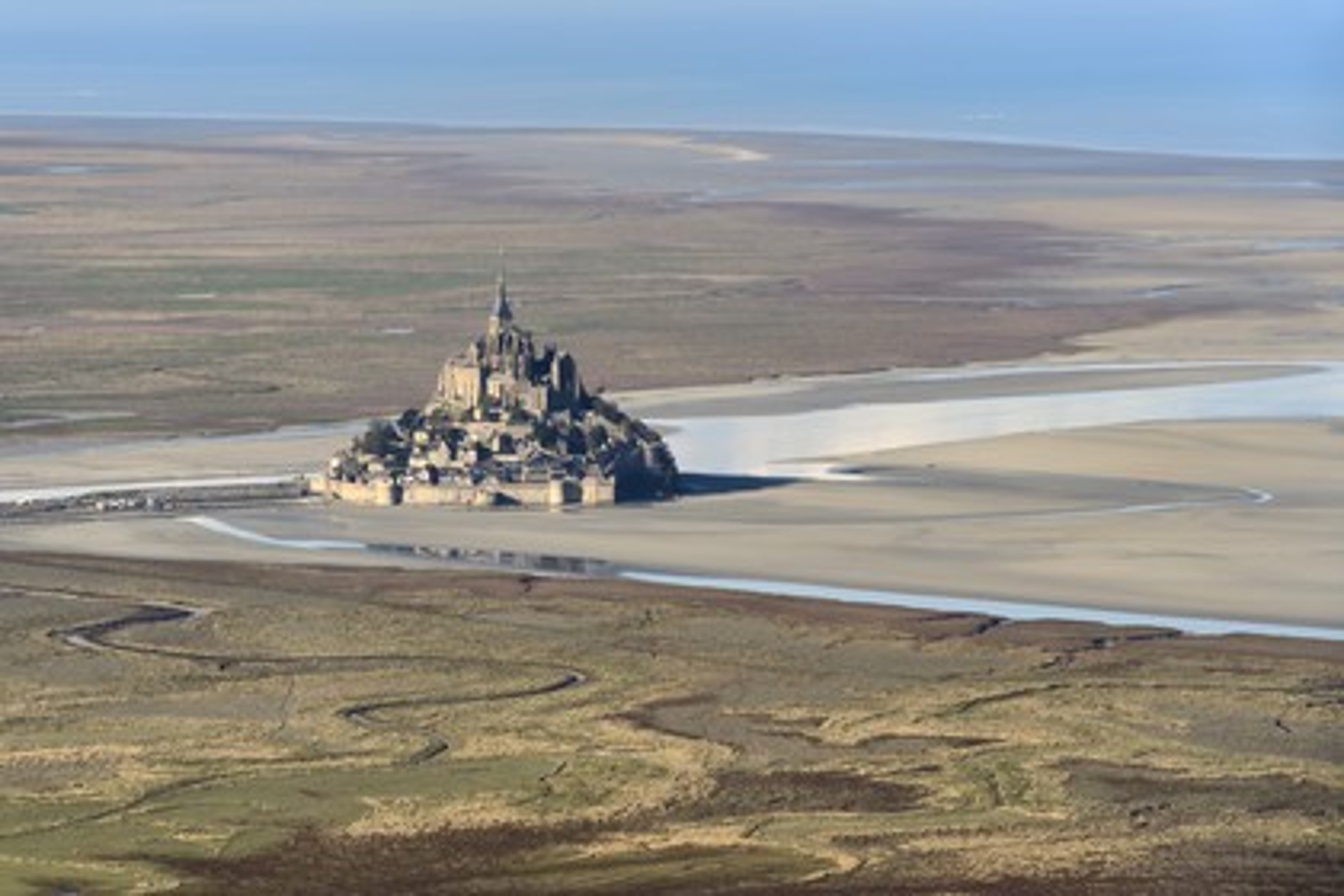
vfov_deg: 7.4
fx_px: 6906
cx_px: 672
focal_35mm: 185
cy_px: 448
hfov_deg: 11.1
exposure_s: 1/1000
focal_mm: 185
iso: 400
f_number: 10
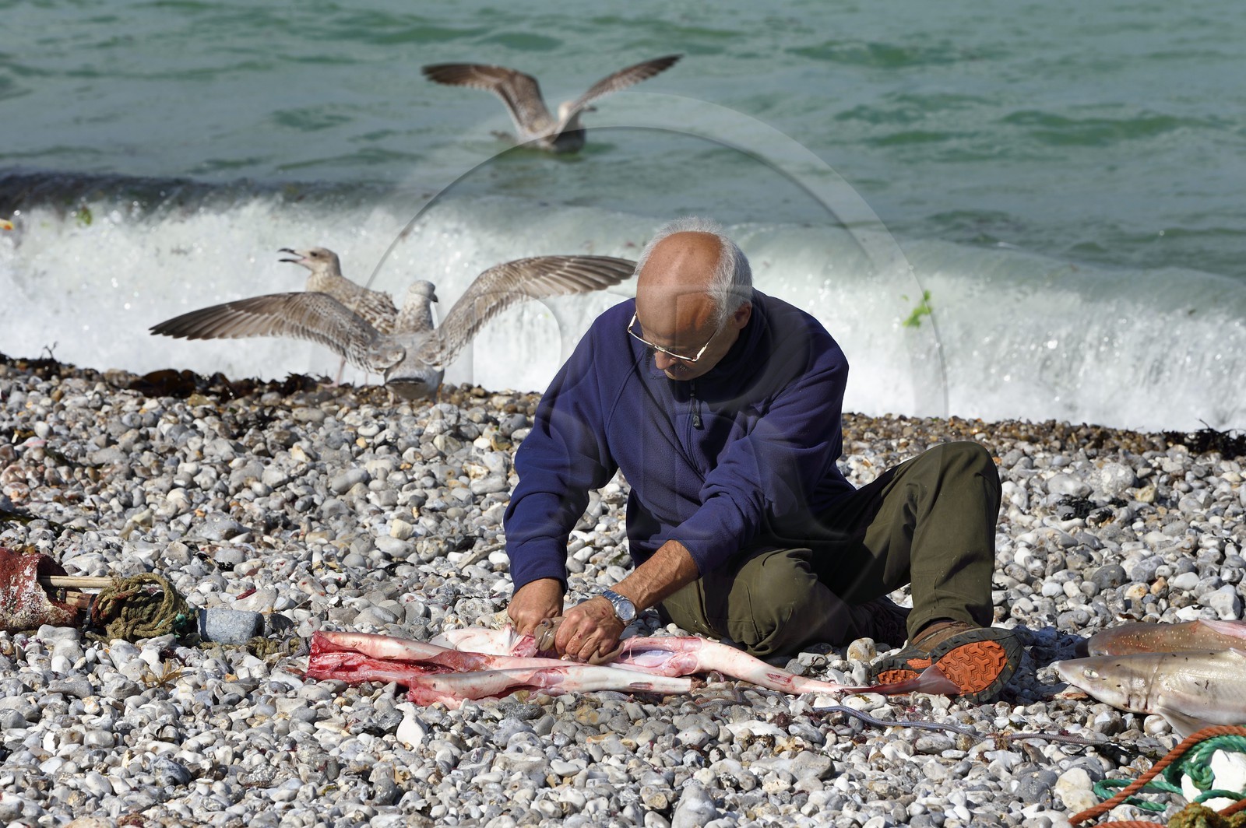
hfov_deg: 10.3
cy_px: 414
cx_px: 623
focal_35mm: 200
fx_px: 6916
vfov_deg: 6.9
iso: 200
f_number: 11
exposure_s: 1/320
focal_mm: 200
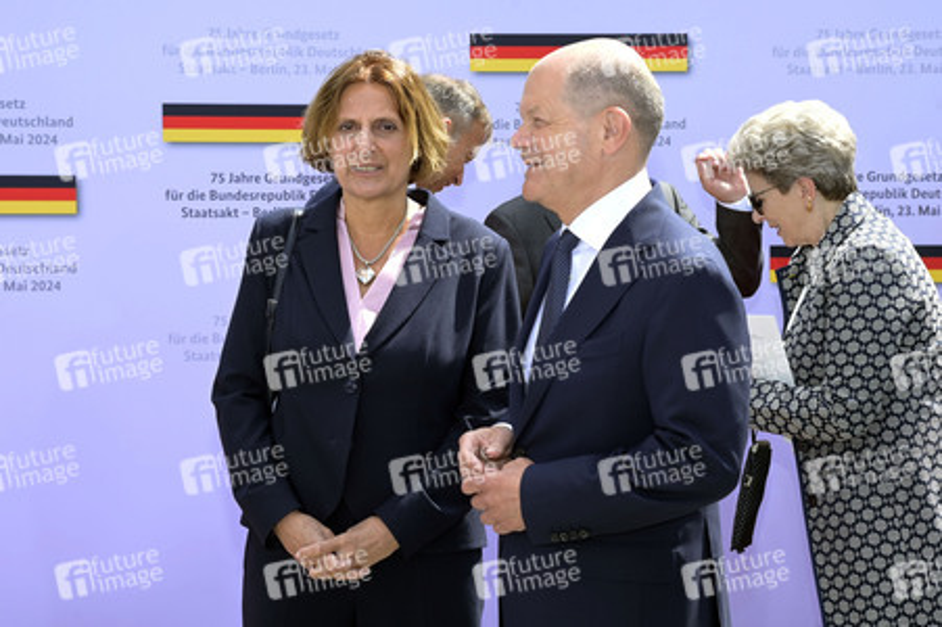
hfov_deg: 27.0
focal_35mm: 75
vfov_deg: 18.2
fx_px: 1961
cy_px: 314
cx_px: 471
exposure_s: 1/250
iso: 400
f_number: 7.1
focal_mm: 75
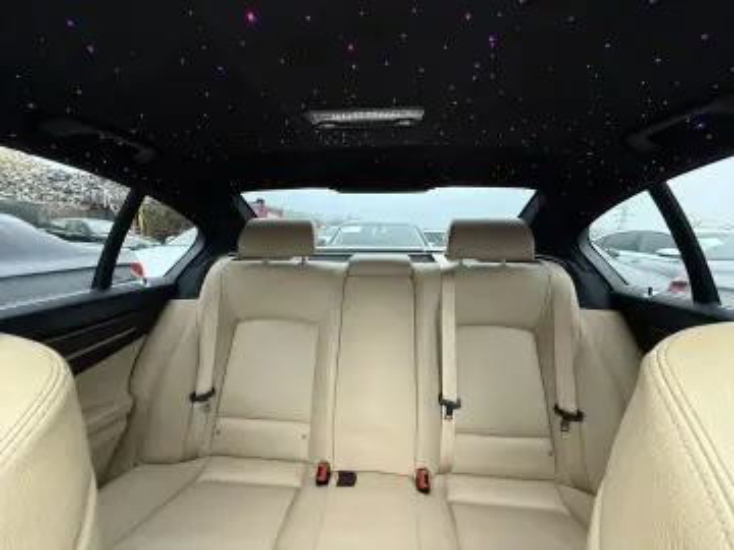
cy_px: 275
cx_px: 367
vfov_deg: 85.7
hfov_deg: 102.1
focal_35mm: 14
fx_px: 297
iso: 320
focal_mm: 2.22
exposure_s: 1/99
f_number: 2.2
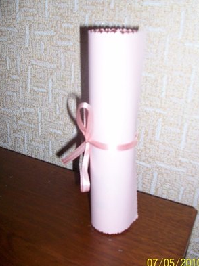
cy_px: 131
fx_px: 299
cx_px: 111
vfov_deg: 47.9
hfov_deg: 36.7
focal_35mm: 39
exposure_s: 1/60
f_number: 2.8
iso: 160
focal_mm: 5.7
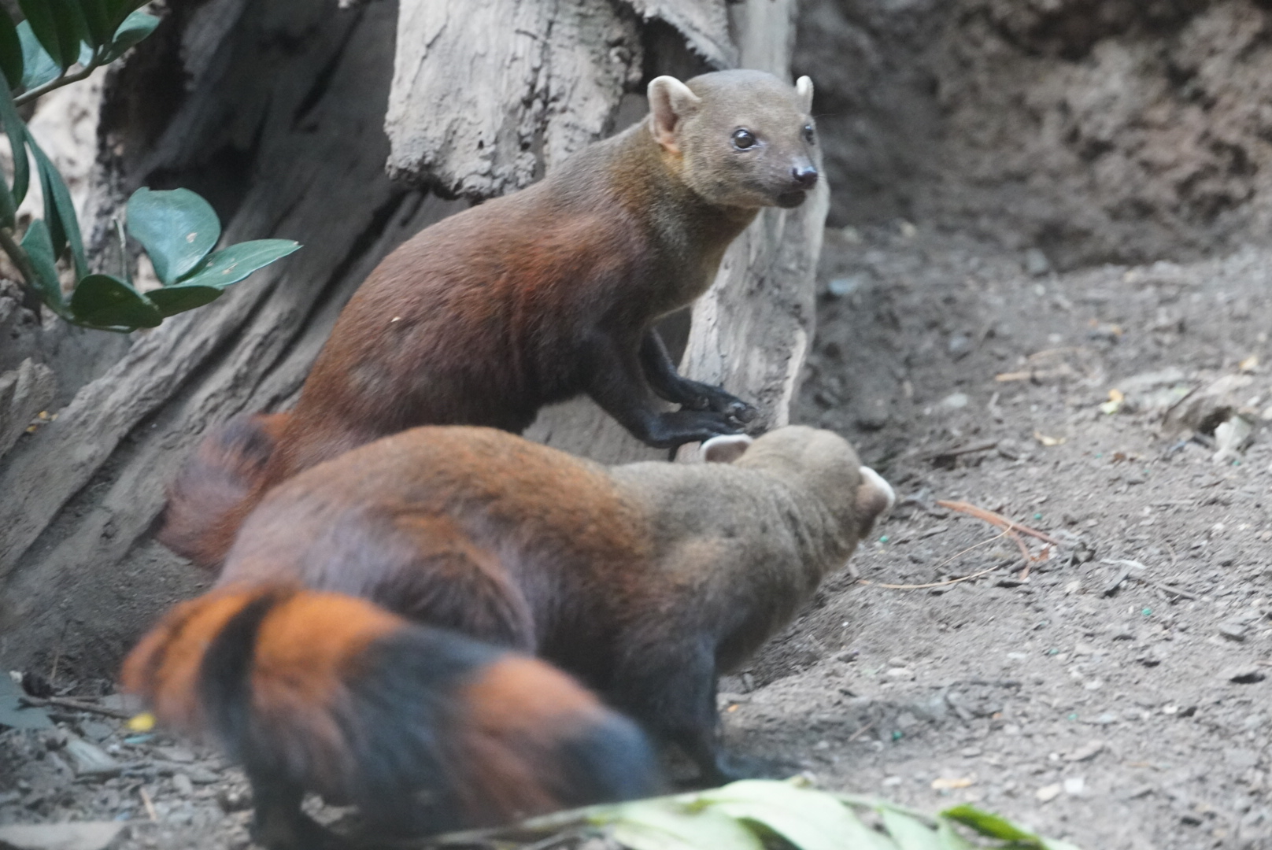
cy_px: 425
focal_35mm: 112
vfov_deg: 12.2
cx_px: 636
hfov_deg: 18.2
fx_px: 3978
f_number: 5.6
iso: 6400
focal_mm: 75
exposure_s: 1/80
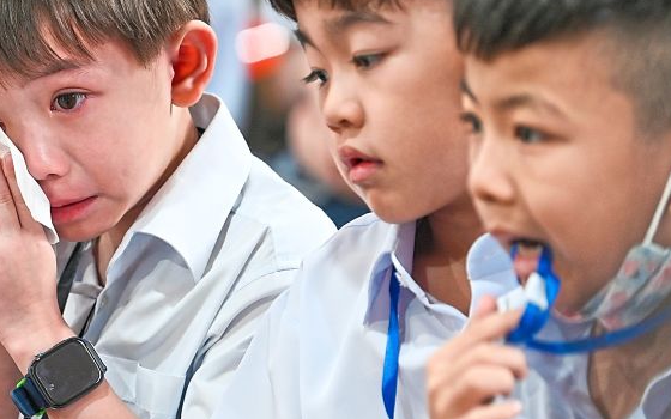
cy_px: 295
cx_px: 46
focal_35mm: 361
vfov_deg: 3.6
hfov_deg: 5.8
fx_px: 6602
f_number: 2.8
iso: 640
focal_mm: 160
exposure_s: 1/250
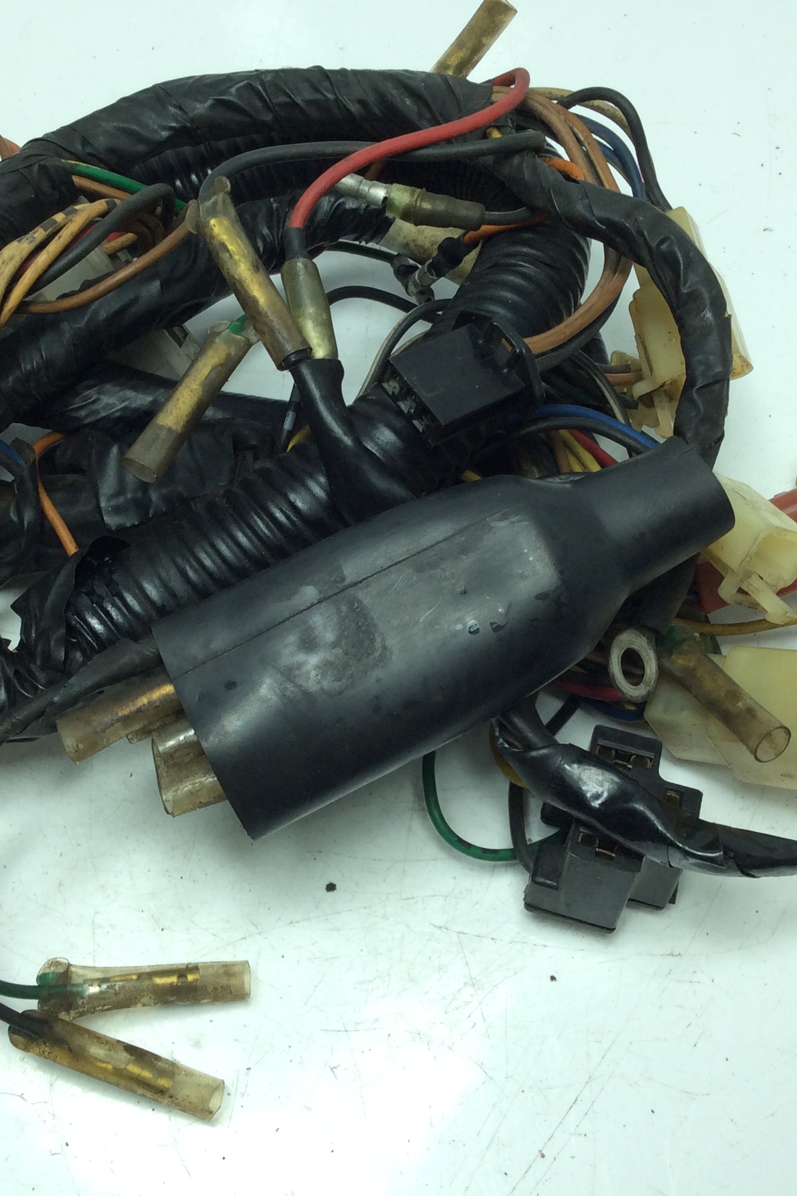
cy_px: 594
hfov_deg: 29.8
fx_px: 1494
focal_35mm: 45
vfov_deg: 43.6
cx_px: 343
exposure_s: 1/243
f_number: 2.4
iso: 32
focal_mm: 3.3
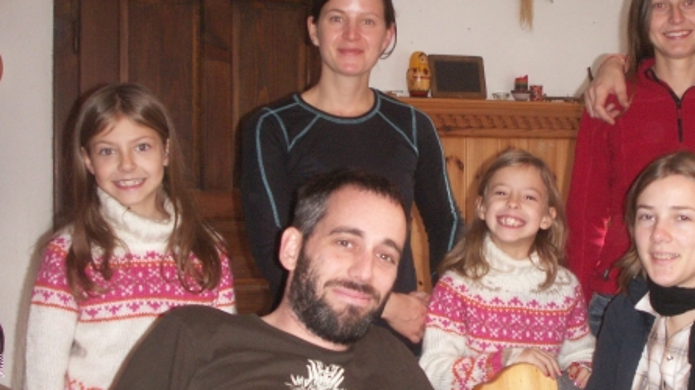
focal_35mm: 58
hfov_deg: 35.7
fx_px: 1069
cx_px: 459
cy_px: 207
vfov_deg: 20.7
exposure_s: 1/40
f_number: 3.5
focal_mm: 7.7
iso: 160
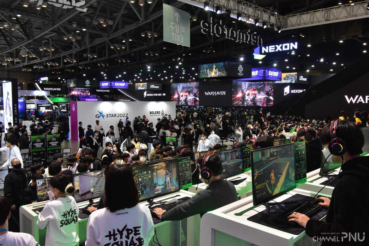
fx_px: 307
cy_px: 123
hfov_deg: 61.9
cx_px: 184
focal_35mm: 30
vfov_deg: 43.6
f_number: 8
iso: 1600
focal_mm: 20
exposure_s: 1/125
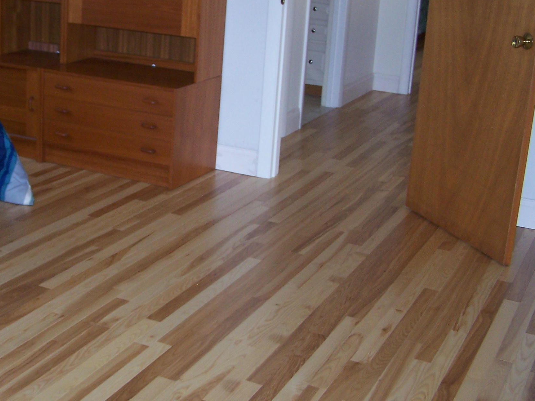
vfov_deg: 24.8
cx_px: 154
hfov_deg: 32.3
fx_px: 912
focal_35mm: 59
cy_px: 160
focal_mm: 6.3
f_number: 2.8
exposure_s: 1/60
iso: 140
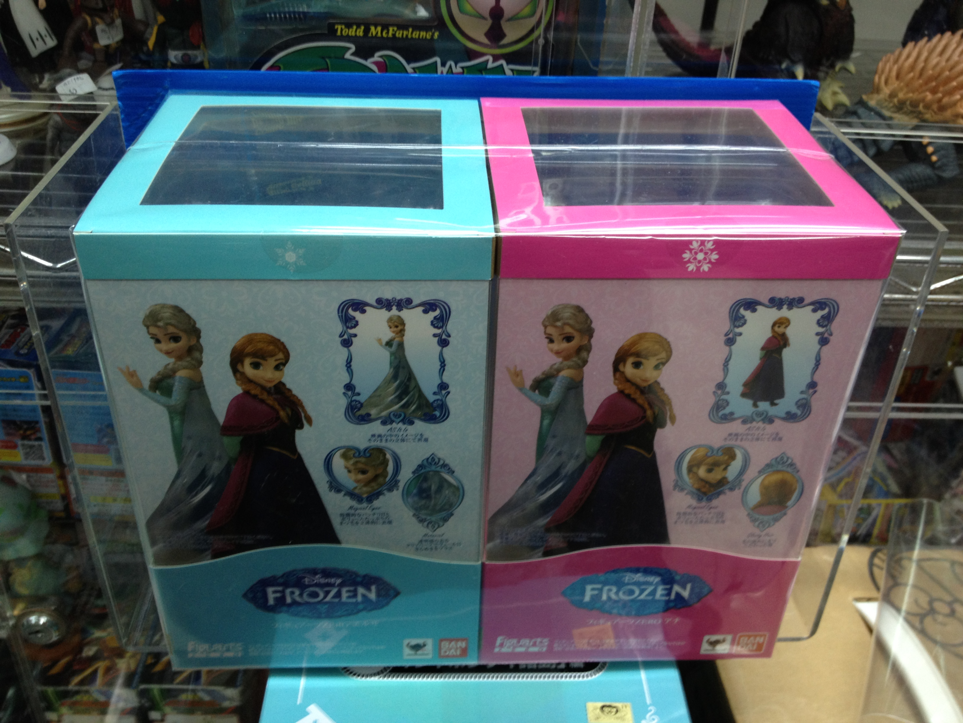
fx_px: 974
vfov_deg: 40.7
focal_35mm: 35
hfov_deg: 52.6
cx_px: 482
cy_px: 362
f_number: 2.4
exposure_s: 1/20
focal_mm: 4.28
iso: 80
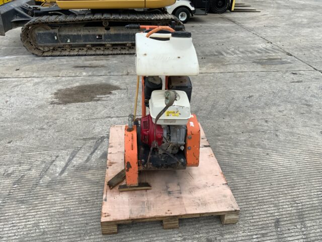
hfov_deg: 61.7
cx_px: 161
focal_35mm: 29
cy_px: 121
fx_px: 270
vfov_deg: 48.2
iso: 16
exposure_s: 1/133
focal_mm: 3
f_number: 1.8
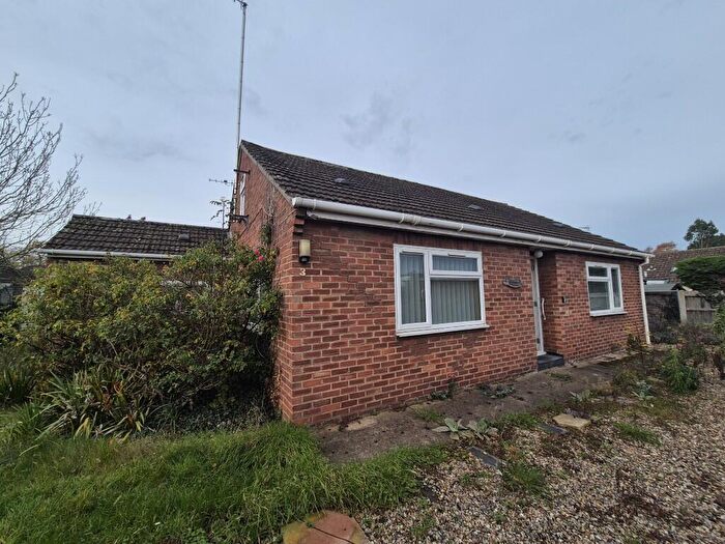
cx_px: 362
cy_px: 272
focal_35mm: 13
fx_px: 272
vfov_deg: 89.9
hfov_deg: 106.2
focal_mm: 2.2
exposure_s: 1/1576
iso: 50
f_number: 2.2
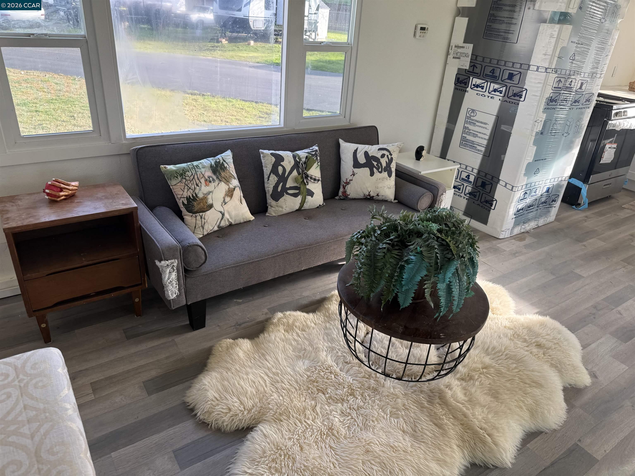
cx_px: 318
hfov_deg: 71.6
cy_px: 238
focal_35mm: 24
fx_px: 440
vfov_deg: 56.8
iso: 80
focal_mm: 6.76
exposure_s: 1/197
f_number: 1.78
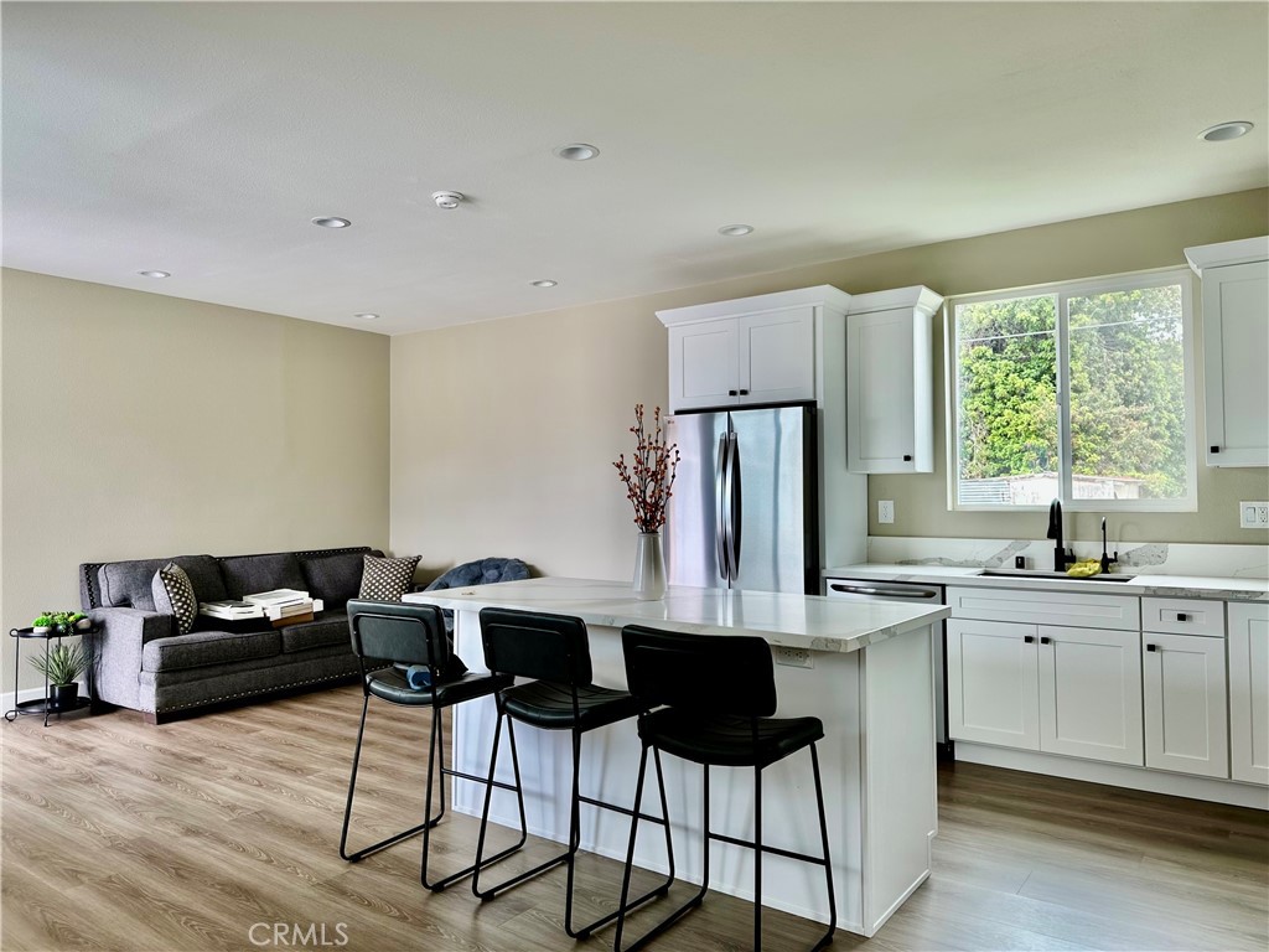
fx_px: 880
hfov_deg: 71.6
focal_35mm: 24
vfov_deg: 56.8
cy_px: 476
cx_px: 634
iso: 64
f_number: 1.78
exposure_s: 1/121
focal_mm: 6.86
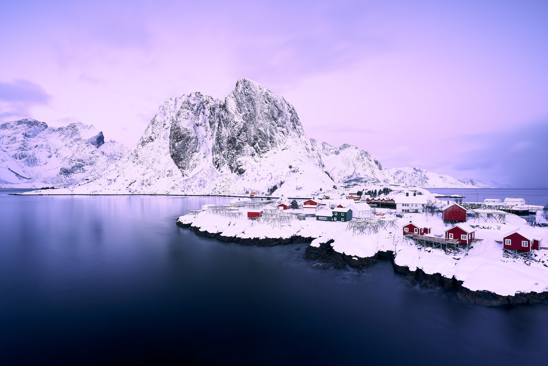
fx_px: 289
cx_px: 274
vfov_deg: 64.6
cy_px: 183
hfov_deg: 86.9
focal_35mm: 19
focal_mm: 19
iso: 100
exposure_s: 30
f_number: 11
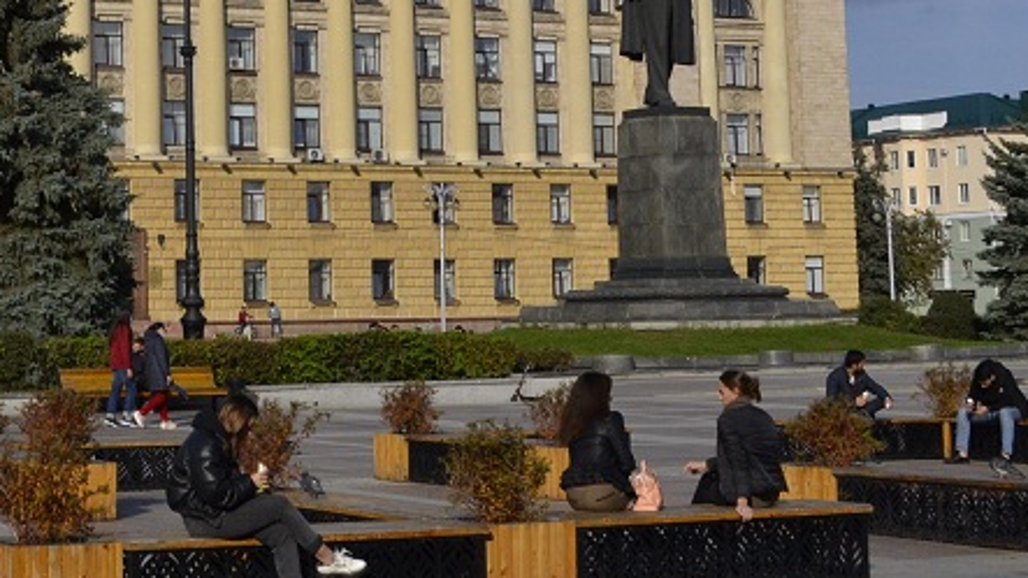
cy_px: 0
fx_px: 2126
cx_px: 125
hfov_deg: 26.4
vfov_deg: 15.2
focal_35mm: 78
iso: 360
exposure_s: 1/2000
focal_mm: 22
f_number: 7.1
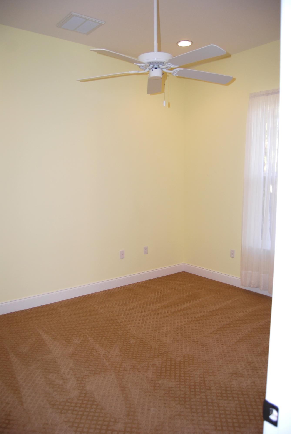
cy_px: 217
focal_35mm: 27
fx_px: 326
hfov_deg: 48.0
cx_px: 146
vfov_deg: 67.3
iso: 200
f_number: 3.5
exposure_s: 1/60
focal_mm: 18
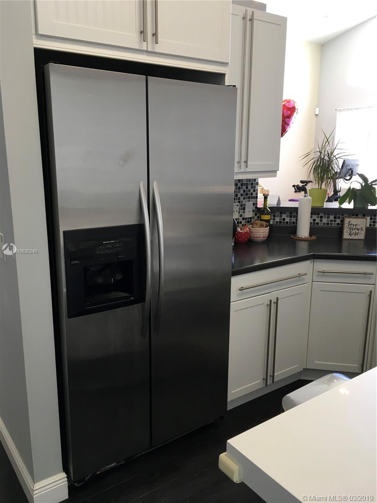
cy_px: 252
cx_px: 188
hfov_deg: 48.2
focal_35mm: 29
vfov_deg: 61.7
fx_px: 421
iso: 64
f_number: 2.2
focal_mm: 4.15
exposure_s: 1/30
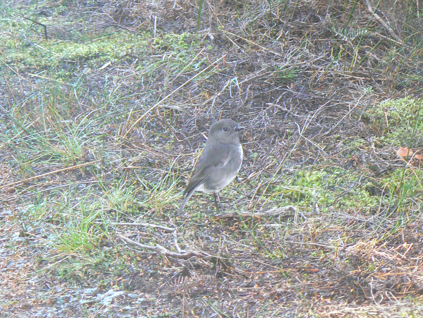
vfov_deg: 8.7
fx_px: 2077
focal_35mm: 170
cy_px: 159
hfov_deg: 11.6
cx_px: 212
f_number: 3.2
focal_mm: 20.7
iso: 320
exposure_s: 1/30
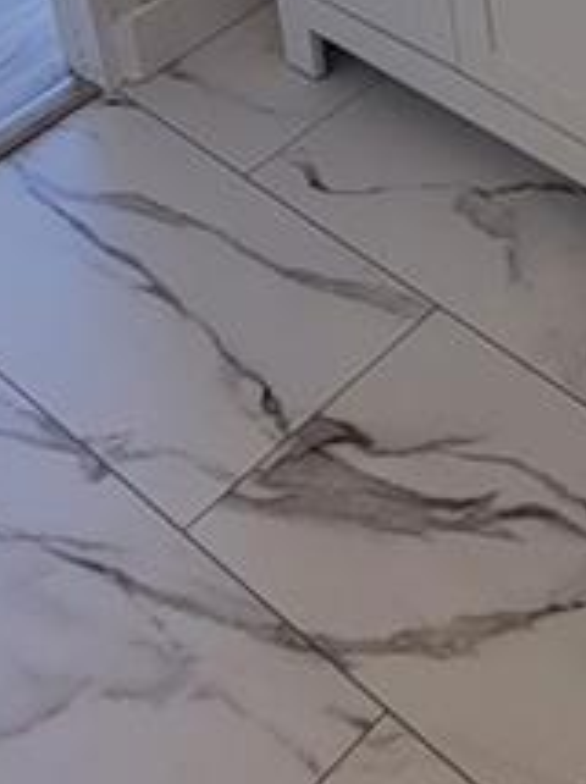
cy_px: -586
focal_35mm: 73
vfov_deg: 20.1
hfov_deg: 17.8
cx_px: 897
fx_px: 1651
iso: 50
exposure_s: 1/60
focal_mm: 2.2
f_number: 2.2
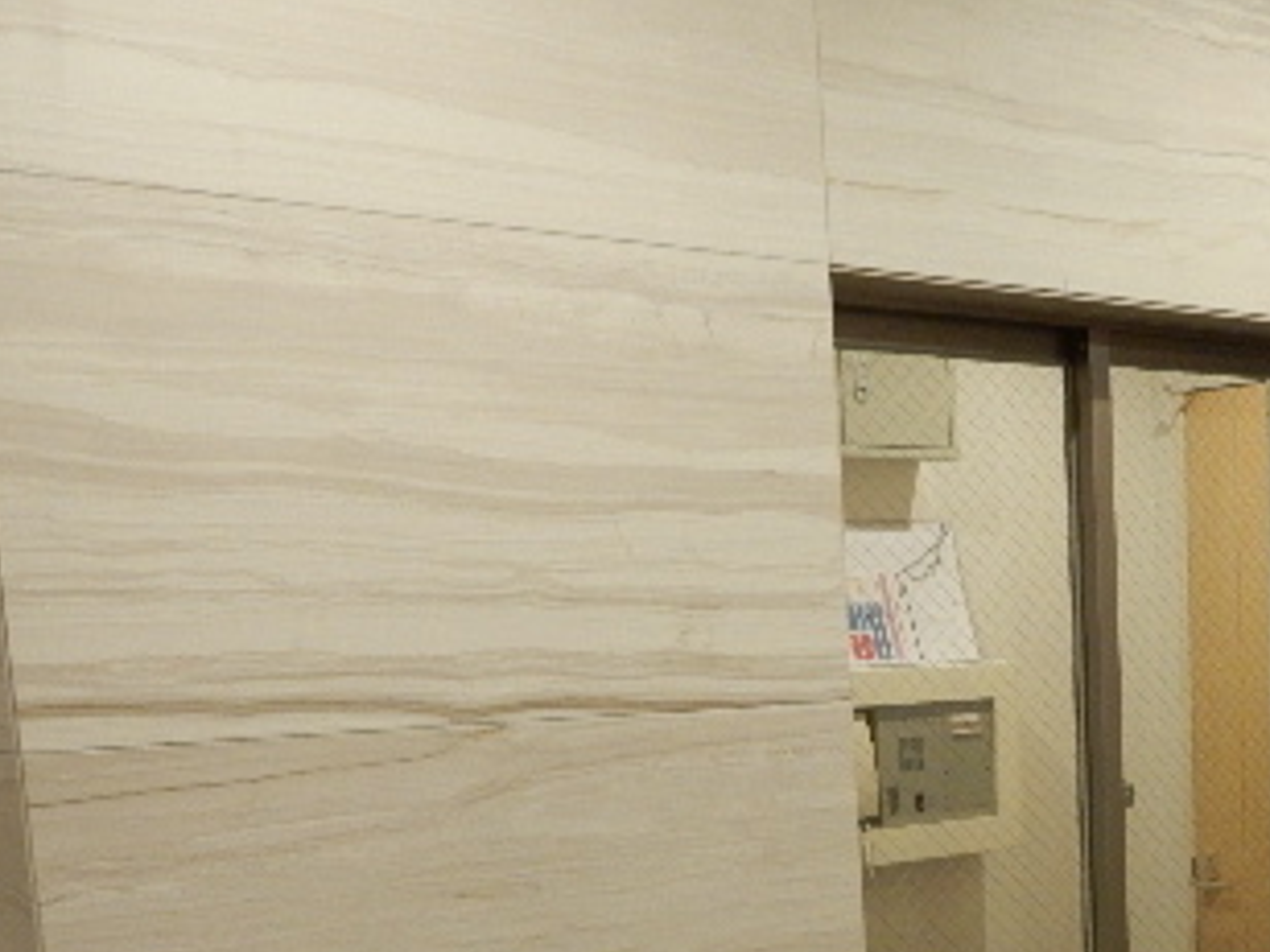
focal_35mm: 52
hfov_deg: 34.2
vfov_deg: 26.9
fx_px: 1908
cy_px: 878
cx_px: 1204
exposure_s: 1/20
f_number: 3.7
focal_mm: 4.5
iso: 400
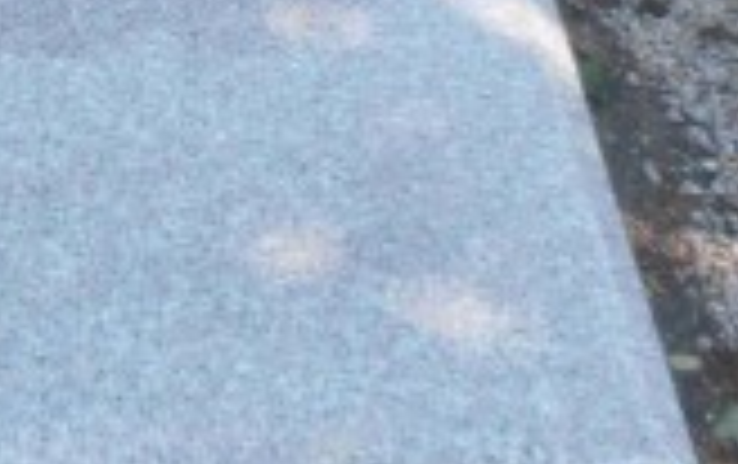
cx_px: 94
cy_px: -135
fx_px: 1994
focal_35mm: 99
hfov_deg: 20.6
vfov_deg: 12.8
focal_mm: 4.2
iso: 80
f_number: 3
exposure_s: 1/250
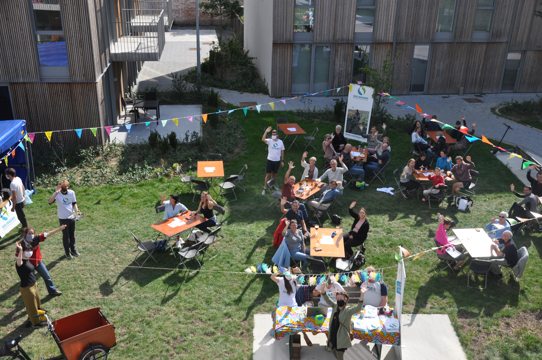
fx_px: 541
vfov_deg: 36.8
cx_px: 271
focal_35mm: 36
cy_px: 180
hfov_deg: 53.2
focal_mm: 24
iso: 400
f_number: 5
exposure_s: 1/1250
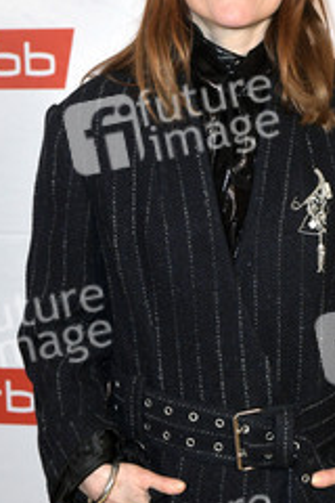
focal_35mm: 100
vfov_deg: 20.4
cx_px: 232
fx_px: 1396
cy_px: 231
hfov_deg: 13.7
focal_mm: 60
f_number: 6.3
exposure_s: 1/200
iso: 2500
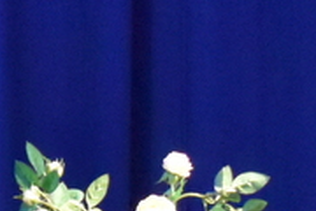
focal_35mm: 550
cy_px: 149
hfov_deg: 3.7
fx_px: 4830
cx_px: -458
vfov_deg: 2.5
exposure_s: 1/60
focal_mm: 55
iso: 5600
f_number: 5.6
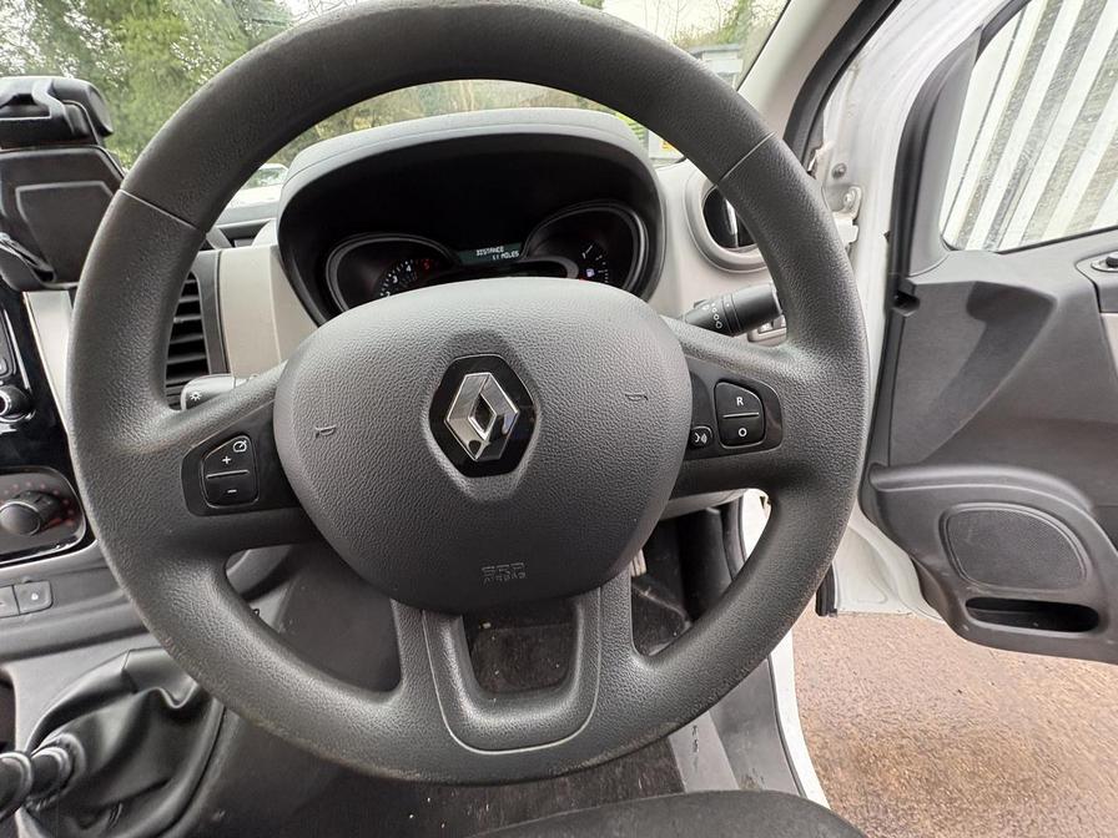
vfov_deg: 85.7
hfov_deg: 102.1
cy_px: 419
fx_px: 452
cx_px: 559
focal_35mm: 14
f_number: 2.2
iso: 320
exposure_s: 1/60
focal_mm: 2.22
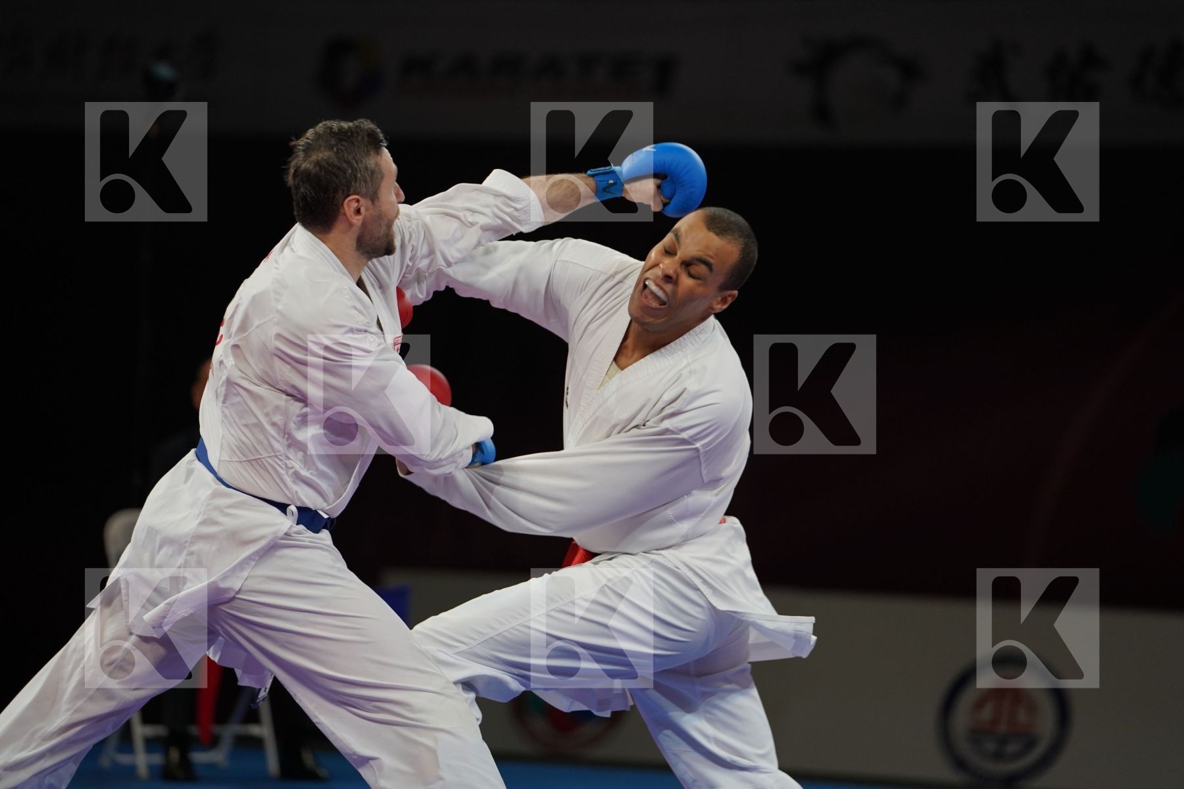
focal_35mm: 178
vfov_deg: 7.7
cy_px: 394
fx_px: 5854
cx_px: 592
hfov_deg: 11.5
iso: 1250
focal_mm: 178
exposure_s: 1/1000
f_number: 2.8
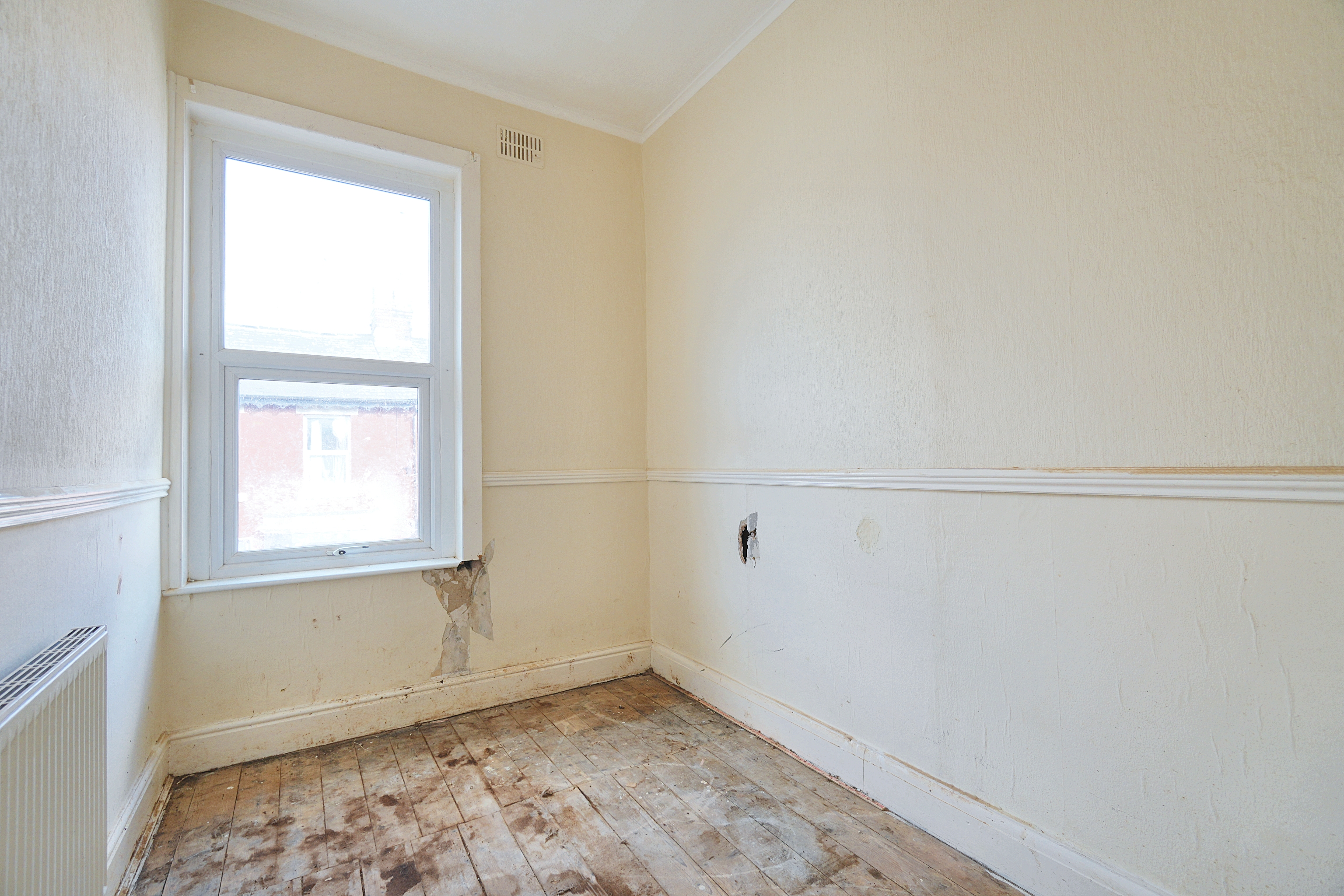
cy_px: 448
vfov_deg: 77.3
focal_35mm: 15
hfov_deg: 100.4
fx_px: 560
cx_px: 672
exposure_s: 1/30
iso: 100
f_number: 5
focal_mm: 10
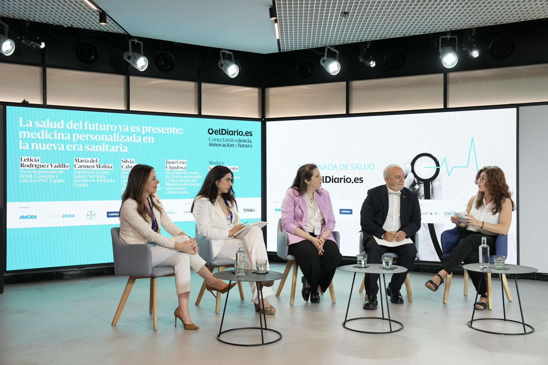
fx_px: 578
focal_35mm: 38
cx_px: 274
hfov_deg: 50.7
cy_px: 182
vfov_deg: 35.0
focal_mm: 38
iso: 1600
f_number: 4.5
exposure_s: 1/200
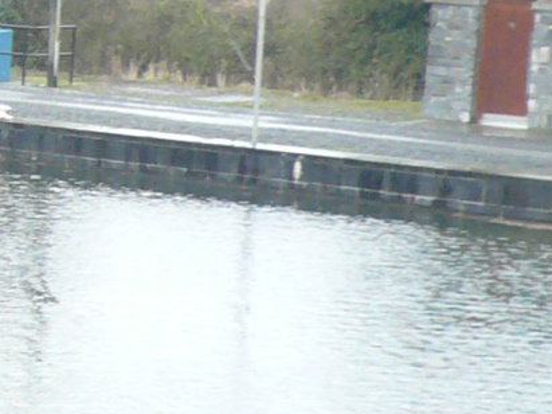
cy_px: 483
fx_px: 2981
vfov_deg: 7.9
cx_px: -473
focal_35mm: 187
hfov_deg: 10.0
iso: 100
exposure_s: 1/30
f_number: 2.9
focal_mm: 5.2
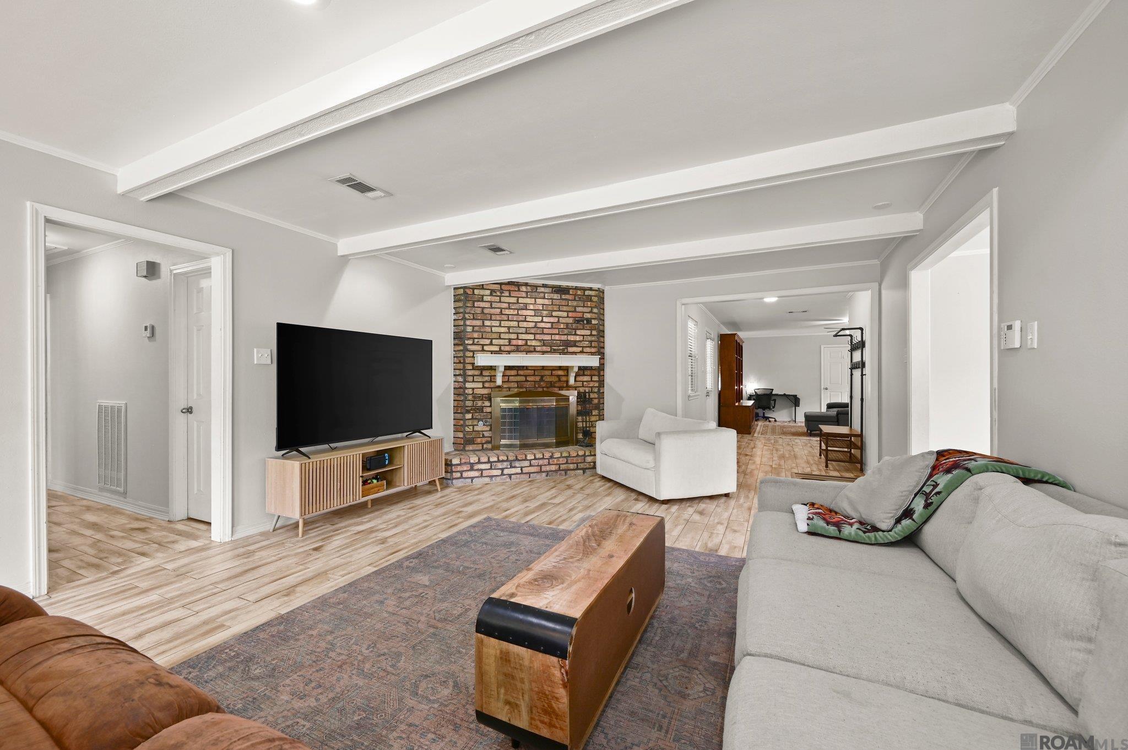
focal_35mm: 14
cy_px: 375
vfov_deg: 81.1
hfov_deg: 104.3
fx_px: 438
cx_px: 564
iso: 200
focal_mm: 14
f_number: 10
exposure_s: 1/2
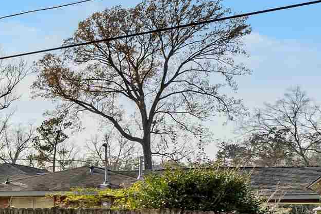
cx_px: -293
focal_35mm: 69
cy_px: 241
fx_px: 616
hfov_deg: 19.5
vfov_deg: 18.9
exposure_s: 1/1000
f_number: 8
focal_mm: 14
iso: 800
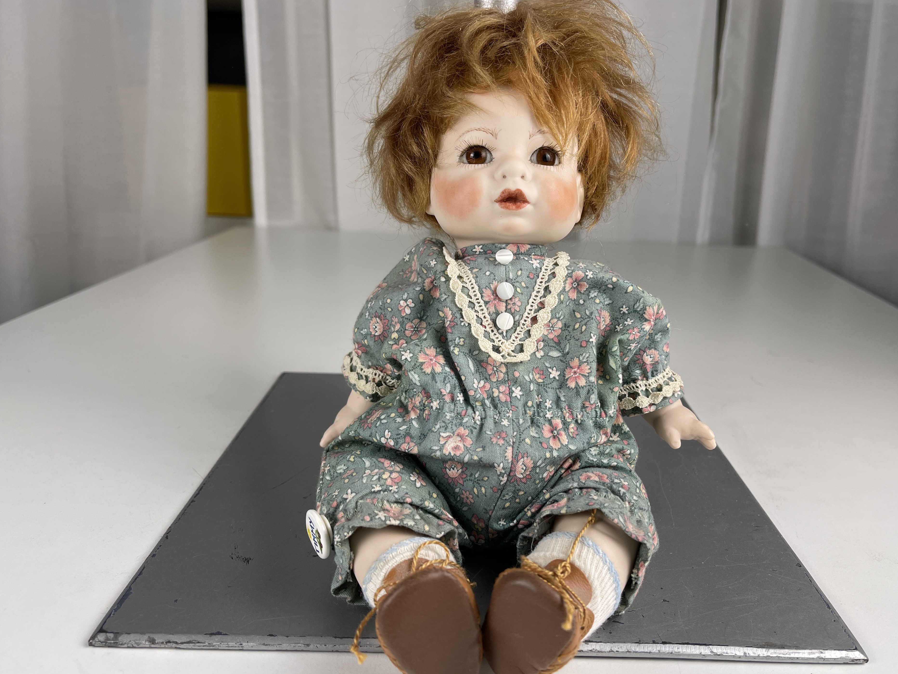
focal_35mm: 27
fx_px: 700
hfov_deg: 65.3
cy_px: 340
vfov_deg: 51.4
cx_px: 474
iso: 32
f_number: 1.6
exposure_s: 1/152
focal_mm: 5.1
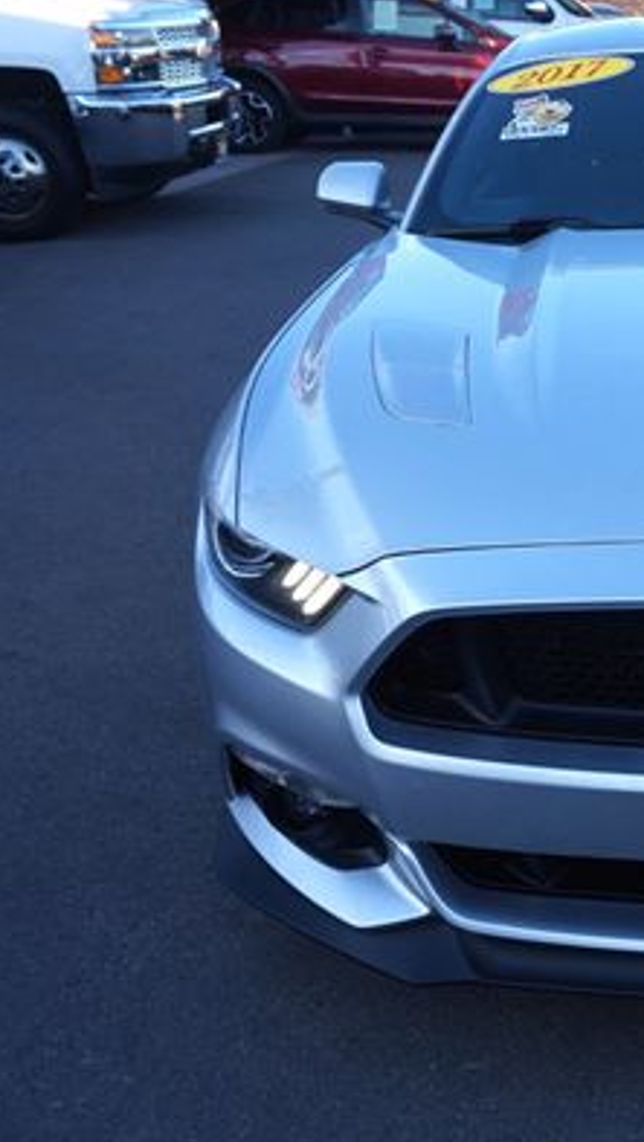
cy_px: 530
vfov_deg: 40.5
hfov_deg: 22.1
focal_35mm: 51
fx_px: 1546
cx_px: 731
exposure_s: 1/80
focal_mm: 20
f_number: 6.3
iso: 100
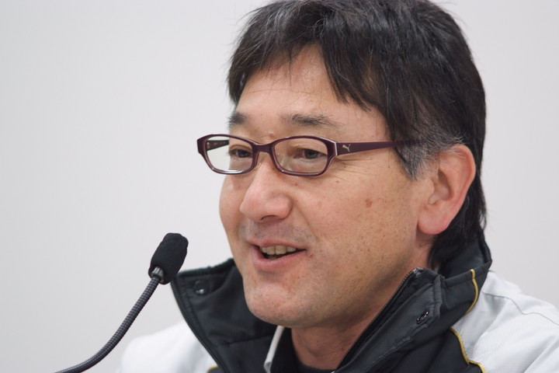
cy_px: 186
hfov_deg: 7.6
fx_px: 4192
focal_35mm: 270
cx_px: 280
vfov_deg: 5.1
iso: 800
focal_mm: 180
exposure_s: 1/125
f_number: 2.8
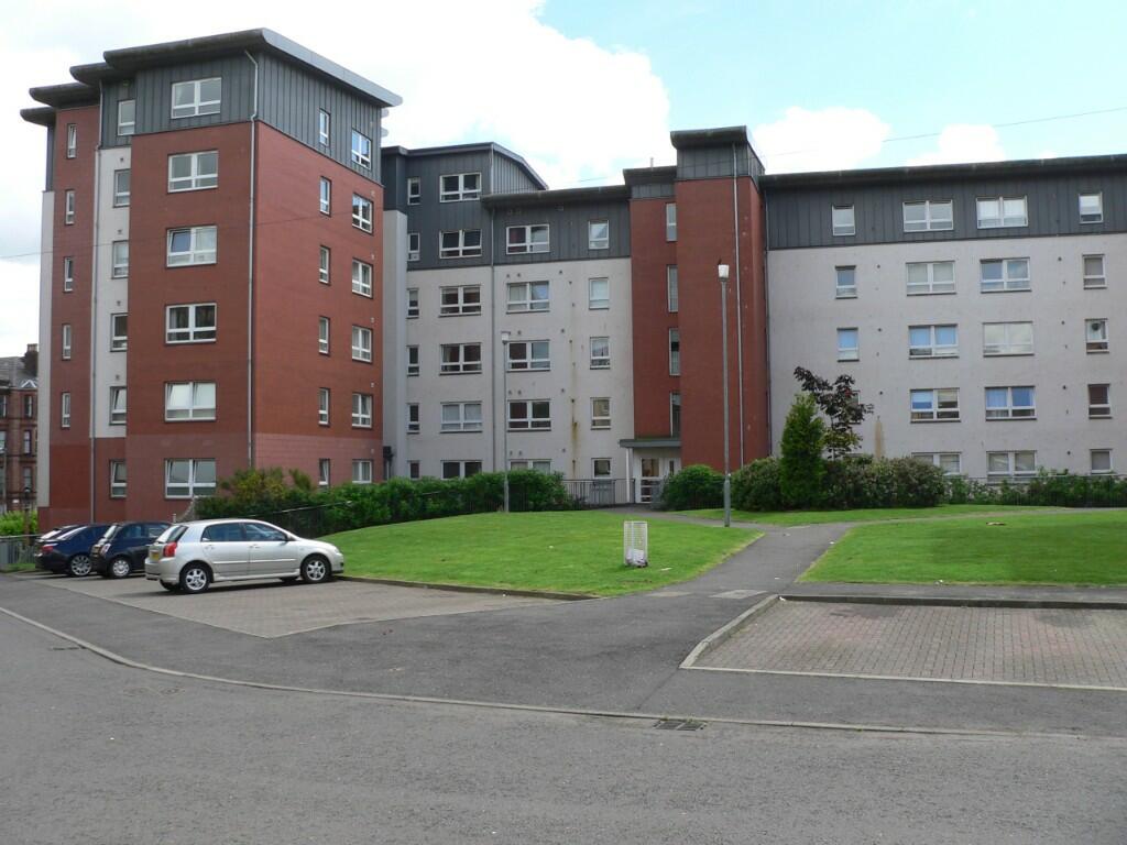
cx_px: 564
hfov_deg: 51.4
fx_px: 1172
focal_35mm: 36
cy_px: 422
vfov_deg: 39.7
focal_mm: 6
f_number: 4
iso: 80
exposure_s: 1/320
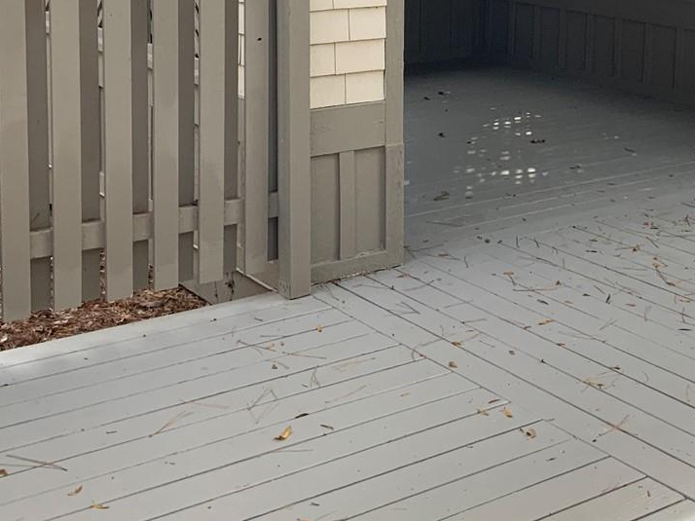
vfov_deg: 22.1
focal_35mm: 65
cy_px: 54
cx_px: 481
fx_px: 1305
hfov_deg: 29.6
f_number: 1.8
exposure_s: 1/122
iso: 32
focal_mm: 3
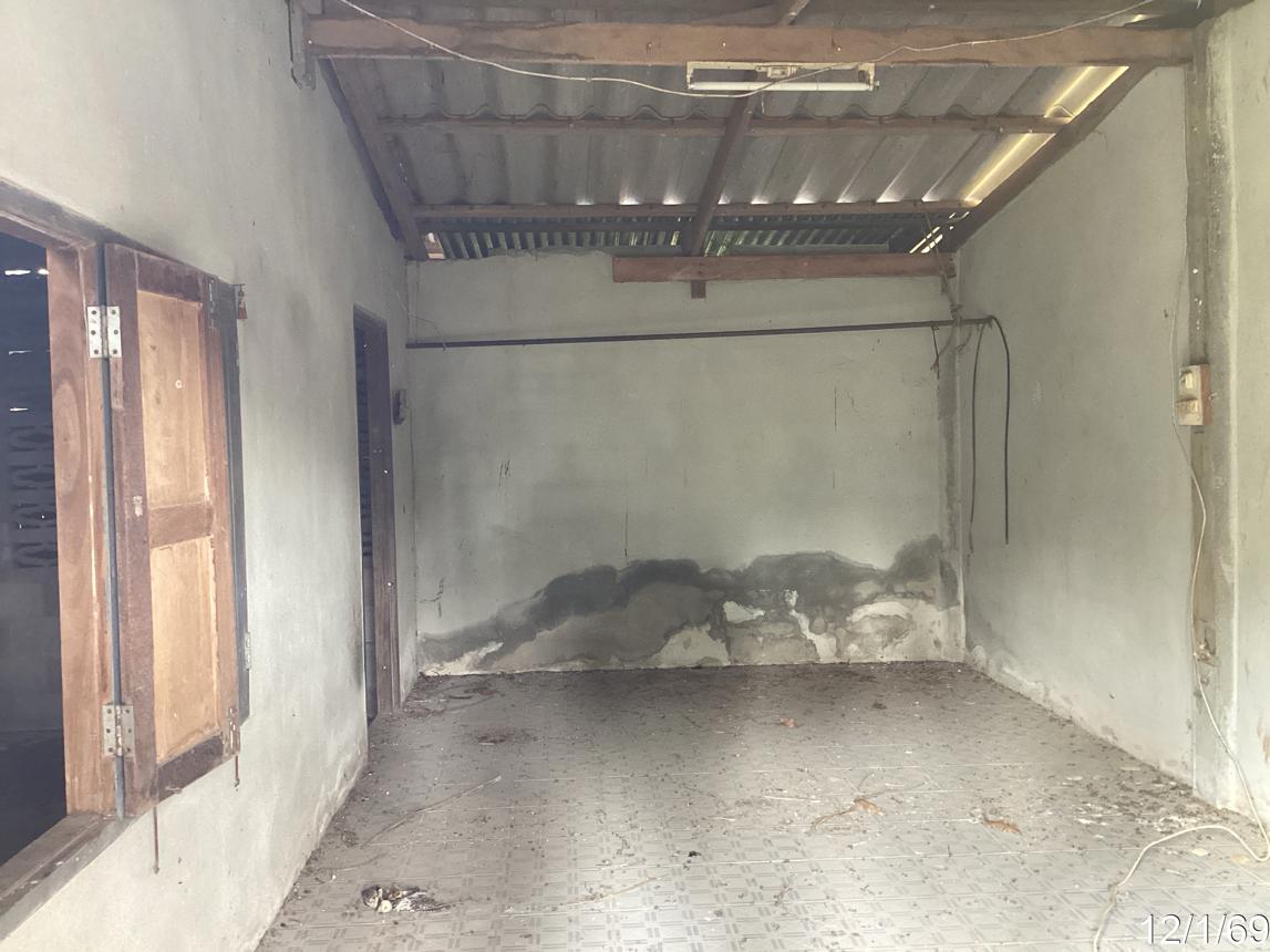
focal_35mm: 31
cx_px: 635
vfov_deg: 45.4
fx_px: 1137
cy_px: 476
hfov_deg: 58.4
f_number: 2.4
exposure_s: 1/50
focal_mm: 3.3
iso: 250
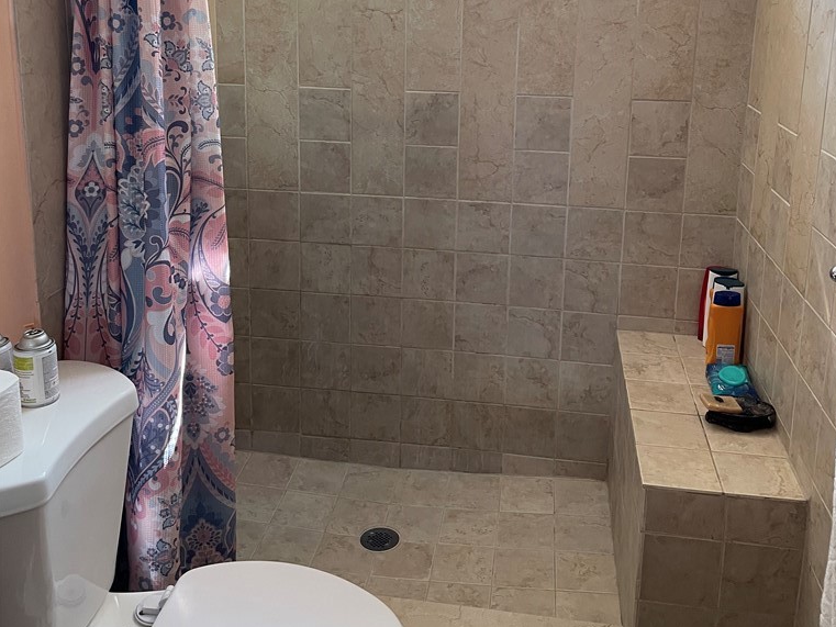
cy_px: 157
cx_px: 421
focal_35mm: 35
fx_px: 845
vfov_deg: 39.6
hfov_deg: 52.6
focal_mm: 4.2
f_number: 1.6
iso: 125
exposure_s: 1/60
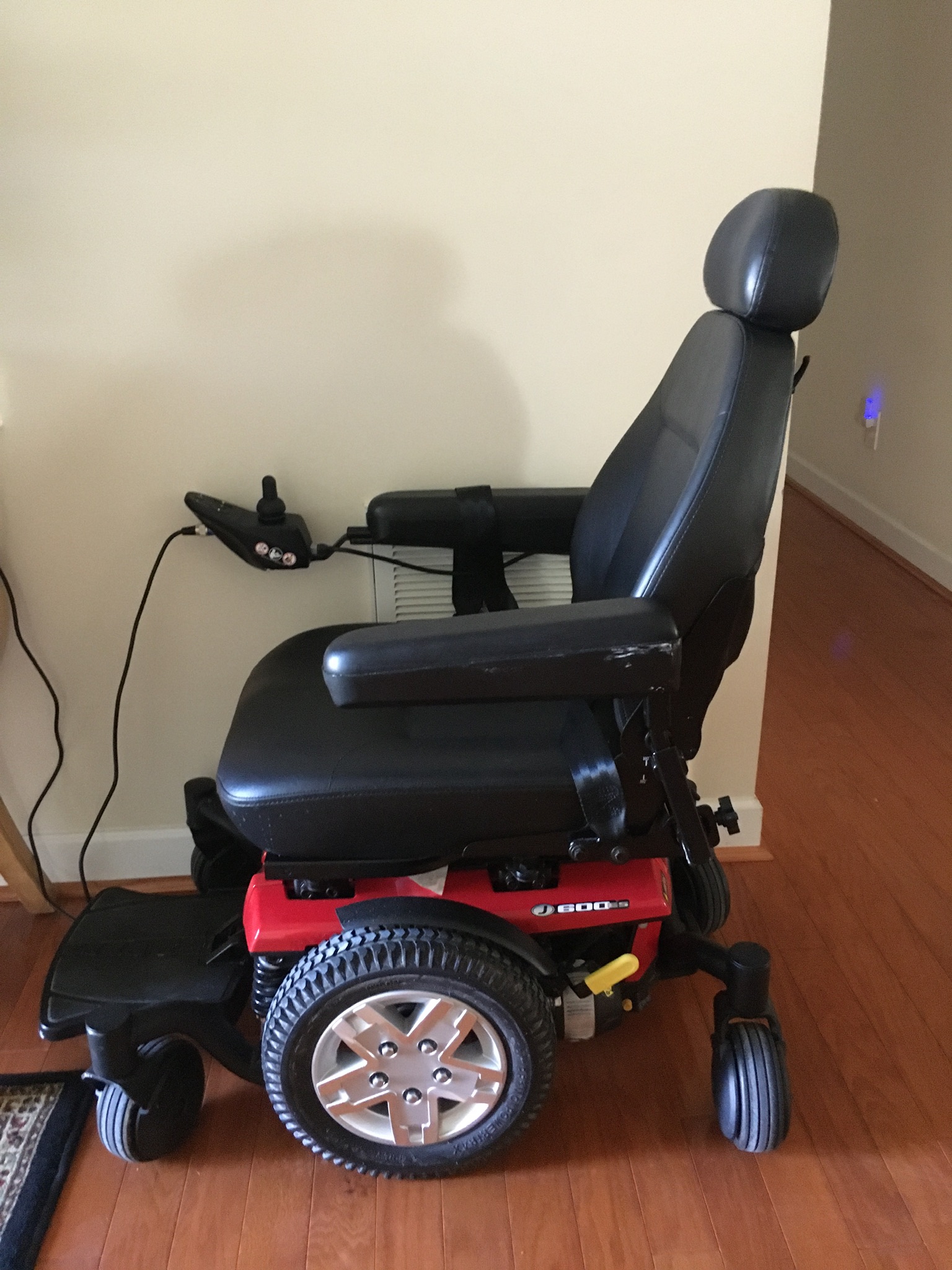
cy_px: 635
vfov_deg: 61.7
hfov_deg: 48.2
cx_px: 476
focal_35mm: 29
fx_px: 1063
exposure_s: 1/15
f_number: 2.2
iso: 320
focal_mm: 4.15
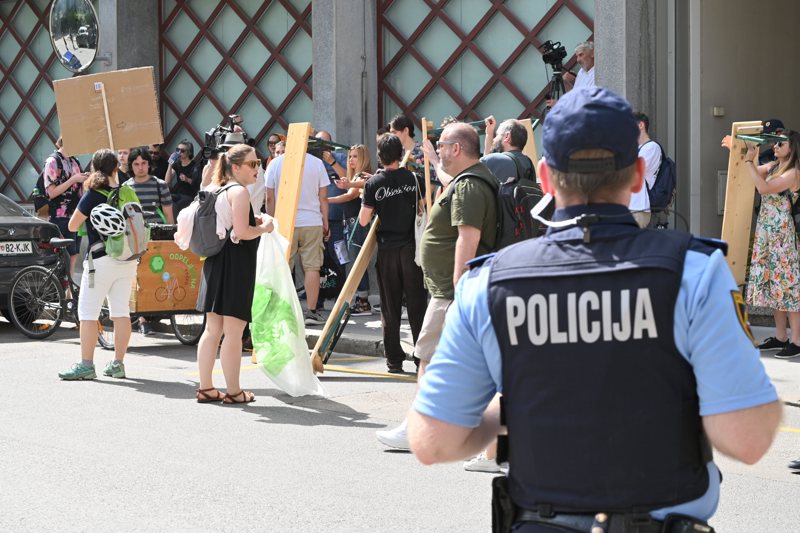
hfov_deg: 28.9
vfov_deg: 19.4
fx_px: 1554
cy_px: 266
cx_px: 400
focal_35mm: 70
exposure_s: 1/200
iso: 400
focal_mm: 70
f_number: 11
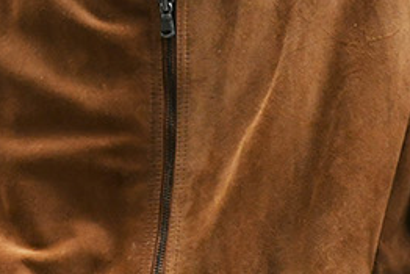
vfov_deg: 1.0
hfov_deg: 1.5
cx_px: -16
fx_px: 15634
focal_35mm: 1372
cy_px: 103
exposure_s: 1/6400
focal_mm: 180
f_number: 2.8
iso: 1600
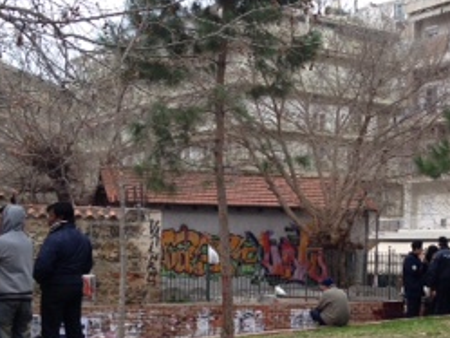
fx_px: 1171
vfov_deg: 16.3
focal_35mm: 90
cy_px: 273
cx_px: 407
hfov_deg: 21.3
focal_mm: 4.28
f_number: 2.4
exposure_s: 1/120
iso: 80
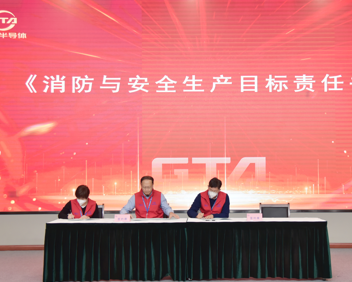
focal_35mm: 46
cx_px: 182
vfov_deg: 32.7
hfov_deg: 40.3
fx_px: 479
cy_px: 144
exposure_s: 1/125
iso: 1000
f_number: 4
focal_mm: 40
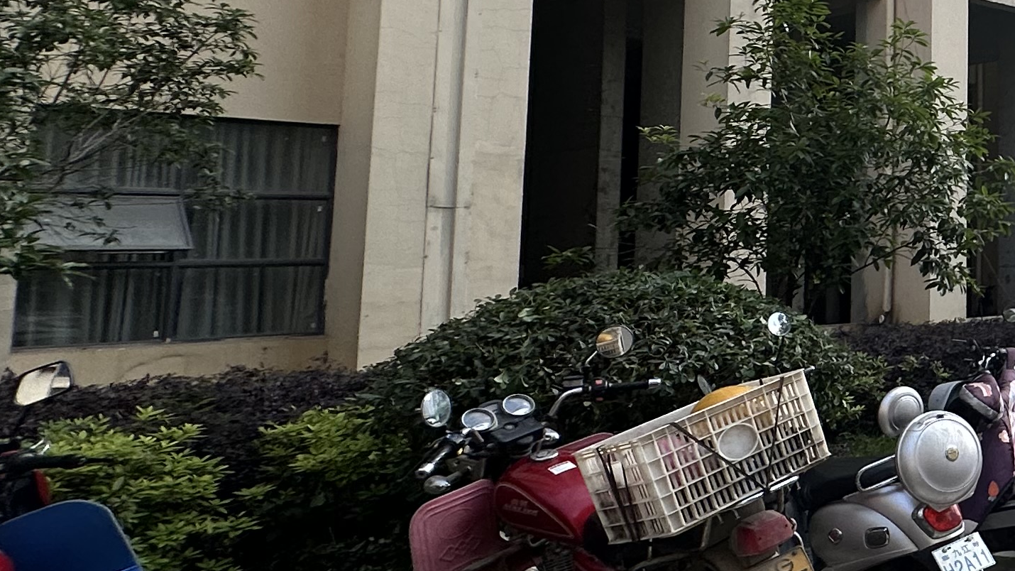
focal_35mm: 43
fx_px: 1157
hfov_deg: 32.0
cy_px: 124
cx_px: 1402
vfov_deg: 27.2
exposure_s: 1/584
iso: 40
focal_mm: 2.22
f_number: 2.2
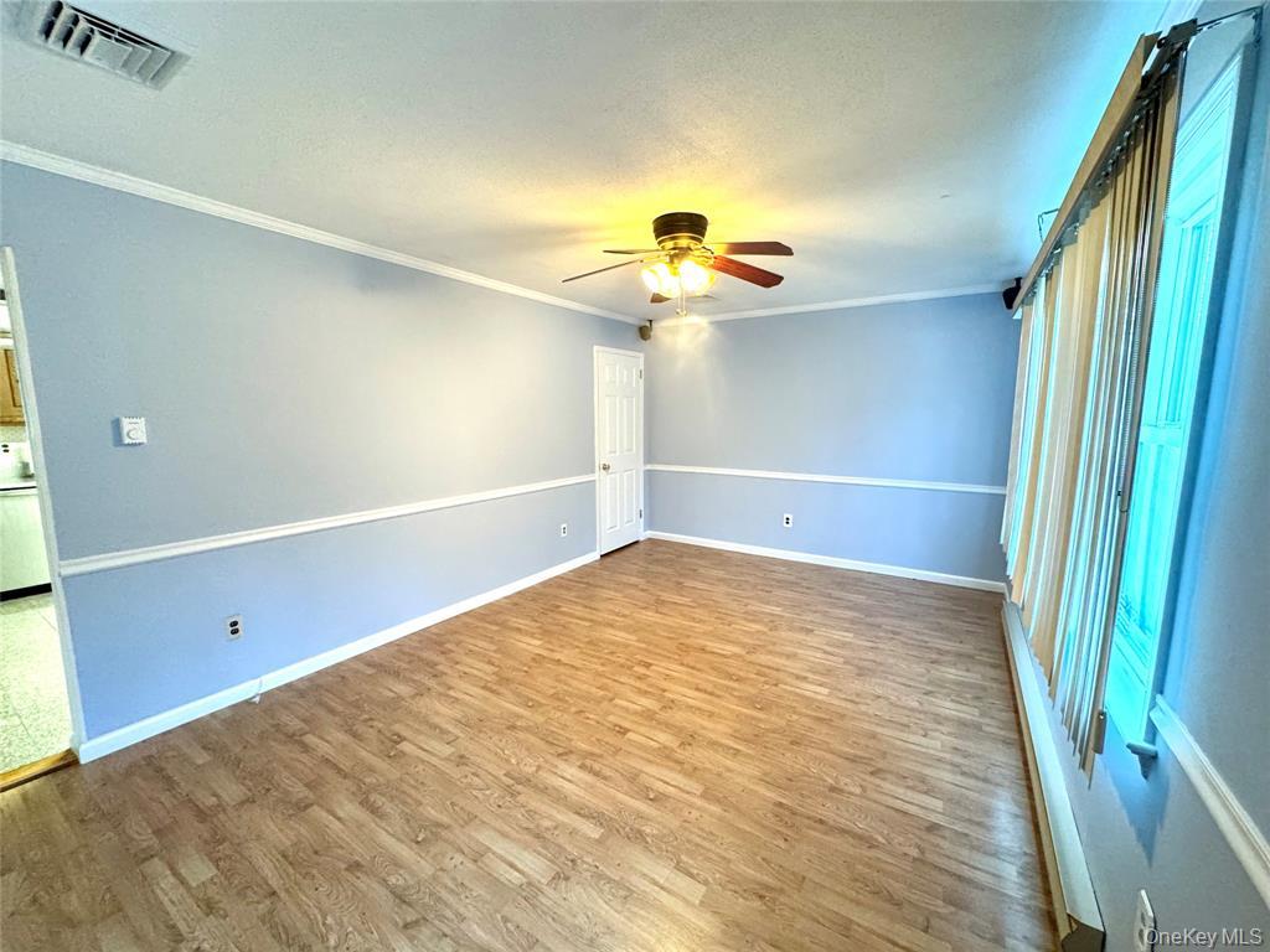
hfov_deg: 102.1
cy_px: 476
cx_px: 635
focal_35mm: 14
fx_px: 514
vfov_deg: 85.7
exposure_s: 1/60
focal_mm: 2.22
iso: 500
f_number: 2.2
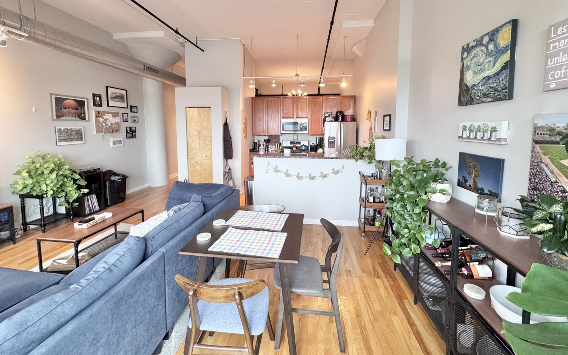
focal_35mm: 15
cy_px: 146
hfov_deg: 101.5
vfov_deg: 74.1
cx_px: 283
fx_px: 232
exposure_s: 1/120
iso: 200
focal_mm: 2.22
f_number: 2.2
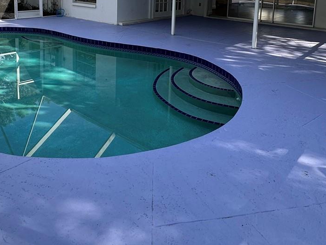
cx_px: 130
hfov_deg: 56.4
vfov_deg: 40.5
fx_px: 301
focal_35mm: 32
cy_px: 21
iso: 40
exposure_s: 1/288
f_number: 2.2
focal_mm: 2.22
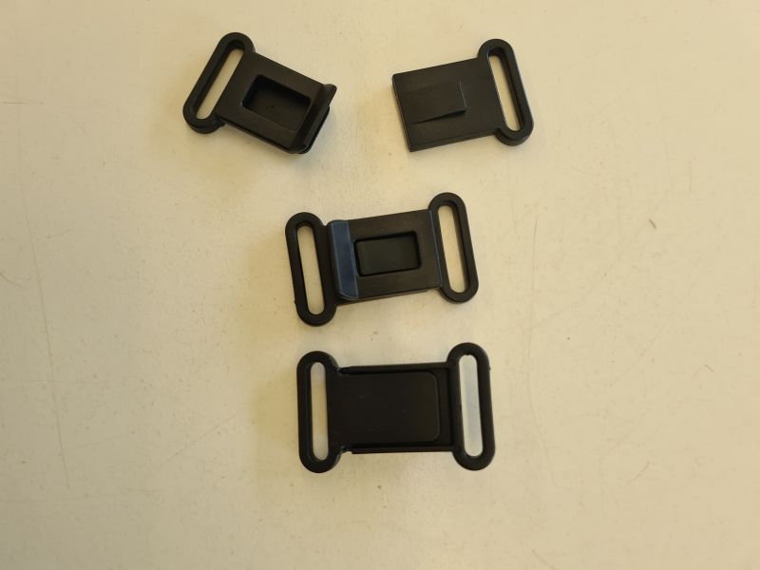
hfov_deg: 67.3
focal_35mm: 26
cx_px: 380
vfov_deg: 53.1
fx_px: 571
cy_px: 285
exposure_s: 1/107
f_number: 1.8
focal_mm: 5.4
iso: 50
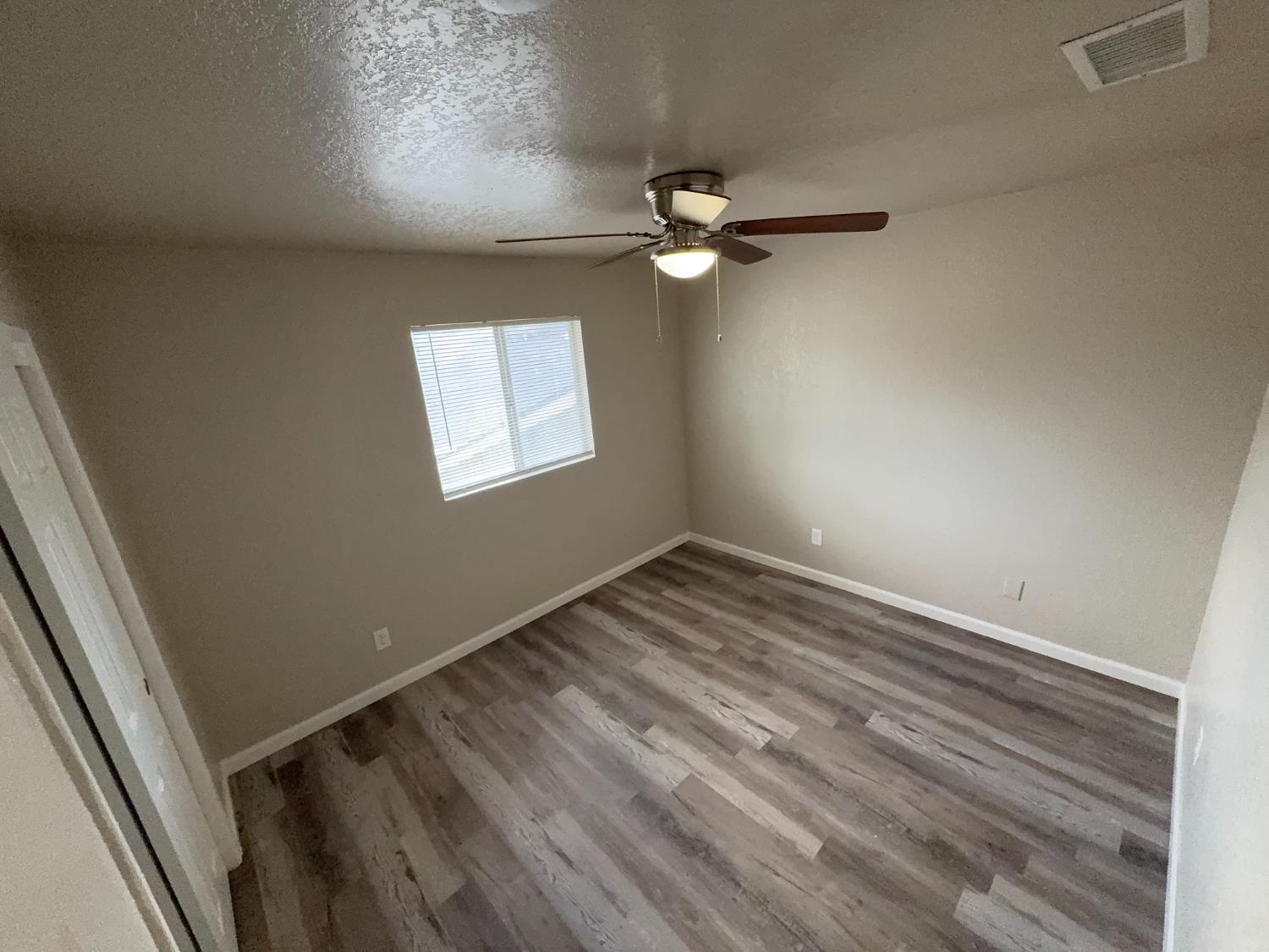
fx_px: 513
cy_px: 476
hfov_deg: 102.1
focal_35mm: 14
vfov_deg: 85.7
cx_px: 634
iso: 320
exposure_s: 1/120
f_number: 2.2
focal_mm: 2.22
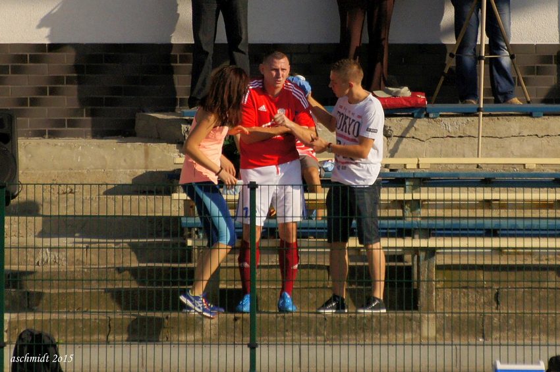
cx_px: 280
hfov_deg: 4.6
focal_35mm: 450
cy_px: 186
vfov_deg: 3.0
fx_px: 6993
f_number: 5.6
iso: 400
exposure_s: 1/4000
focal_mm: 300
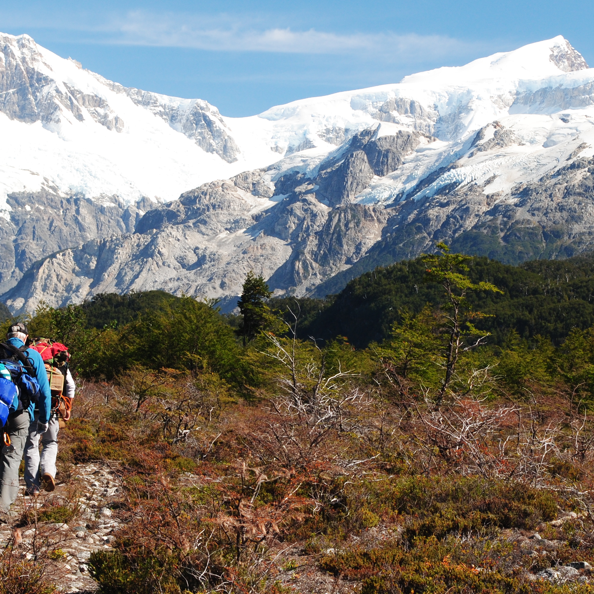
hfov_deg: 14.9
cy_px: 234
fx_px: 2271
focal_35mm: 117
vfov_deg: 14.9
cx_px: 322
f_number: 9
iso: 200
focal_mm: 48
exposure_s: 1/125
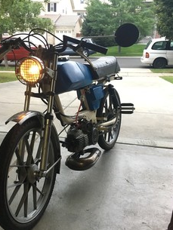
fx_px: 253
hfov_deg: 37.5
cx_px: 66
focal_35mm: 38
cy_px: 125
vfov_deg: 48.9
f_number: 2.2
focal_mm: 4.15
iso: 160
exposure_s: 1/30
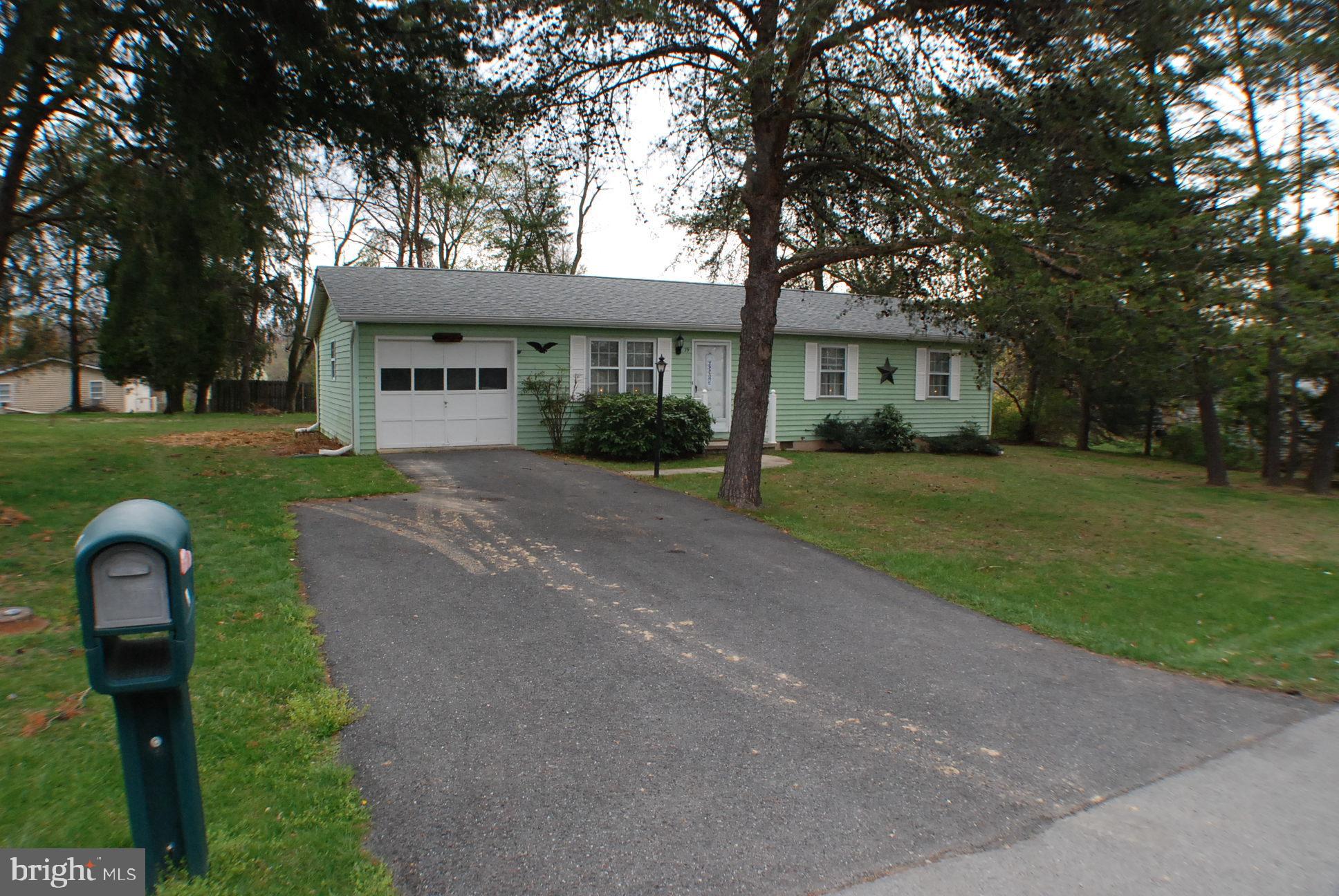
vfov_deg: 43.7
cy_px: 448
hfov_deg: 61.9
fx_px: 1117
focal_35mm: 30
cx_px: 670
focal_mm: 20
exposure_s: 1/400
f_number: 10
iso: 1000
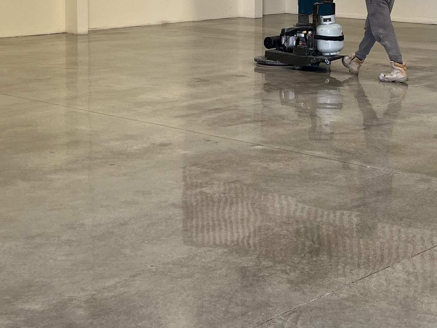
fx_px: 972
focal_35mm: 77
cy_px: 28
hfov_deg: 25.3
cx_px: 266
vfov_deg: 18.8
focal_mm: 5.7
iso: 40
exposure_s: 1/172
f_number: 1.5
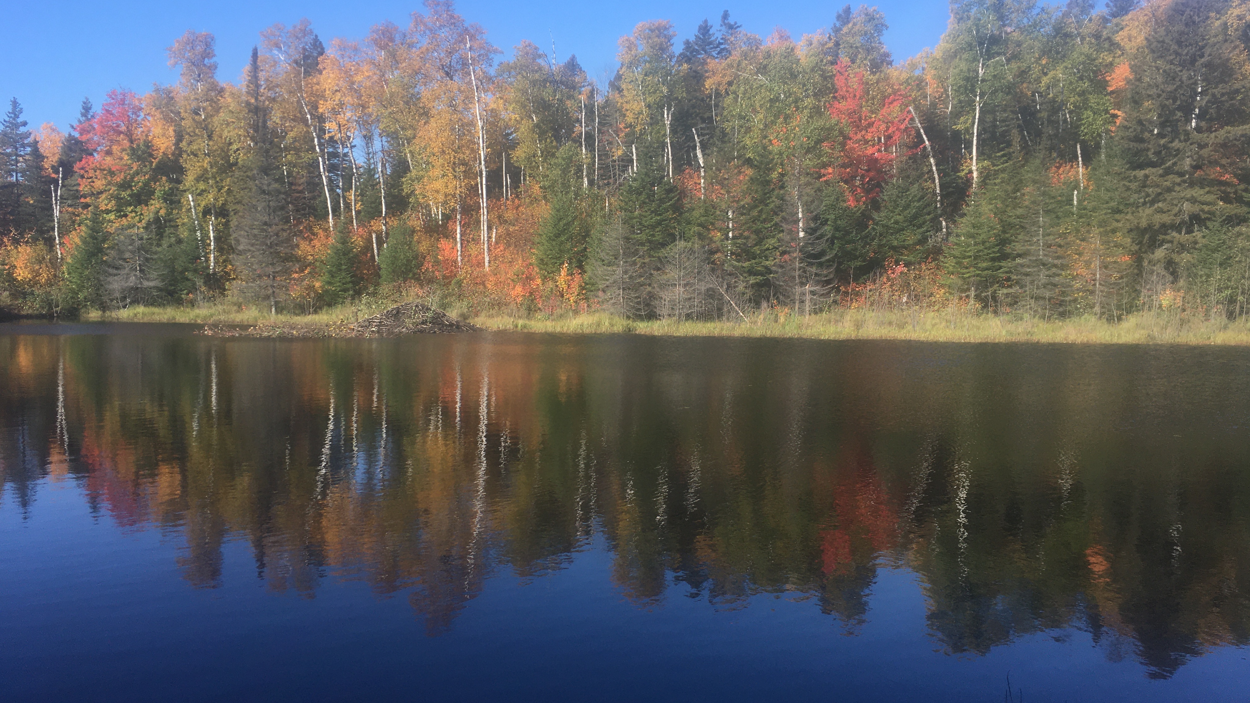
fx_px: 1061
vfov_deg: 36.7
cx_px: 628
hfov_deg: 61.0
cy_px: 372
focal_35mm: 32
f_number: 2.2
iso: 25
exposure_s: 1/746
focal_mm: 4.15
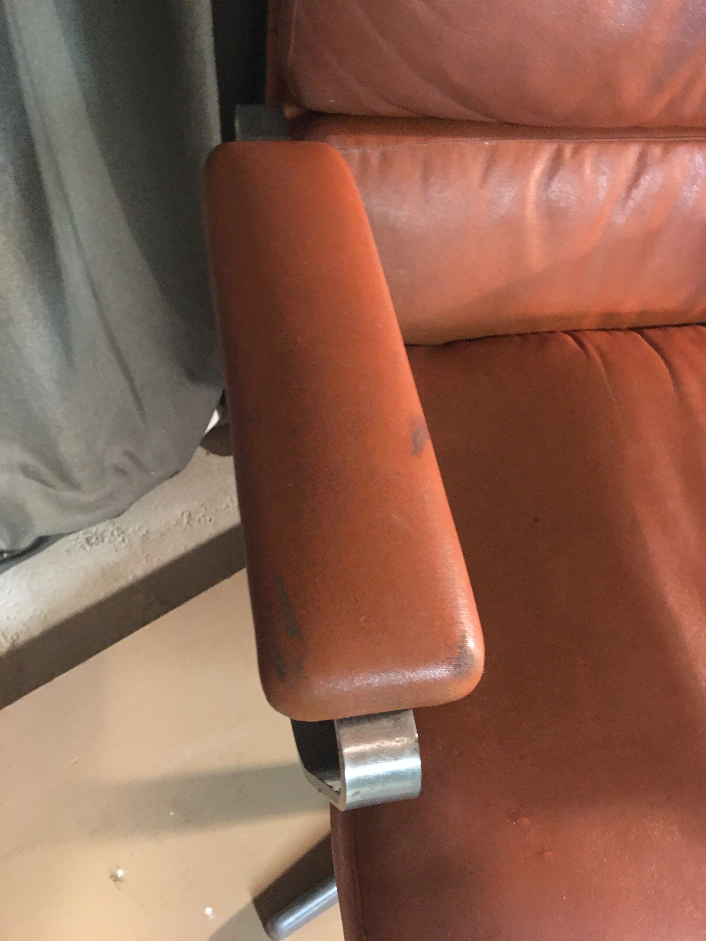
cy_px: 470
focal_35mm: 29
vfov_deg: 61.7
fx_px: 789
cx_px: 353
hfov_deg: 48.2
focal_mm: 4.15
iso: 100
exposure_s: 1/4
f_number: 2.2
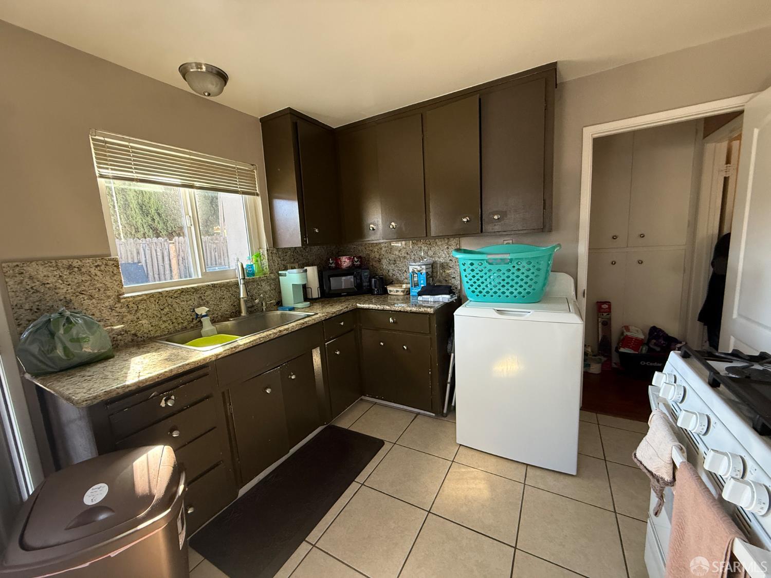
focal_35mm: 14
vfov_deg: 85.7
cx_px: 386
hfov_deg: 102.1
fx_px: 312
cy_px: 289
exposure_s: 1/64
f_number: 2.2
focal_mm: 2.22
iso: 320
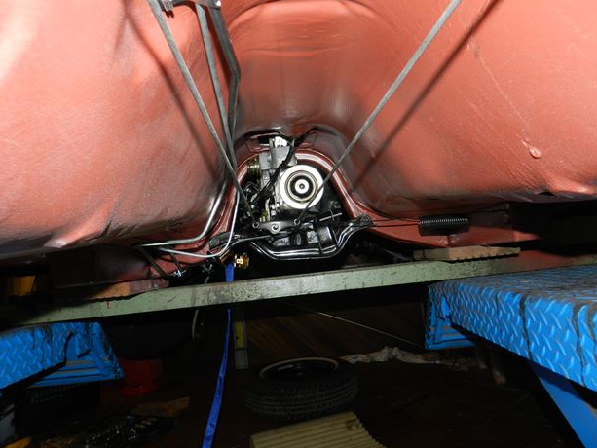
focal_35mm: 24
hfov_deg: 71.6
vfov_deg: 56.8
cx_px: 299
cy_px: 216
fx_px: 414
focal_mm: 4
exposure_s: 1/30
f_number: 3.4
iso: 200
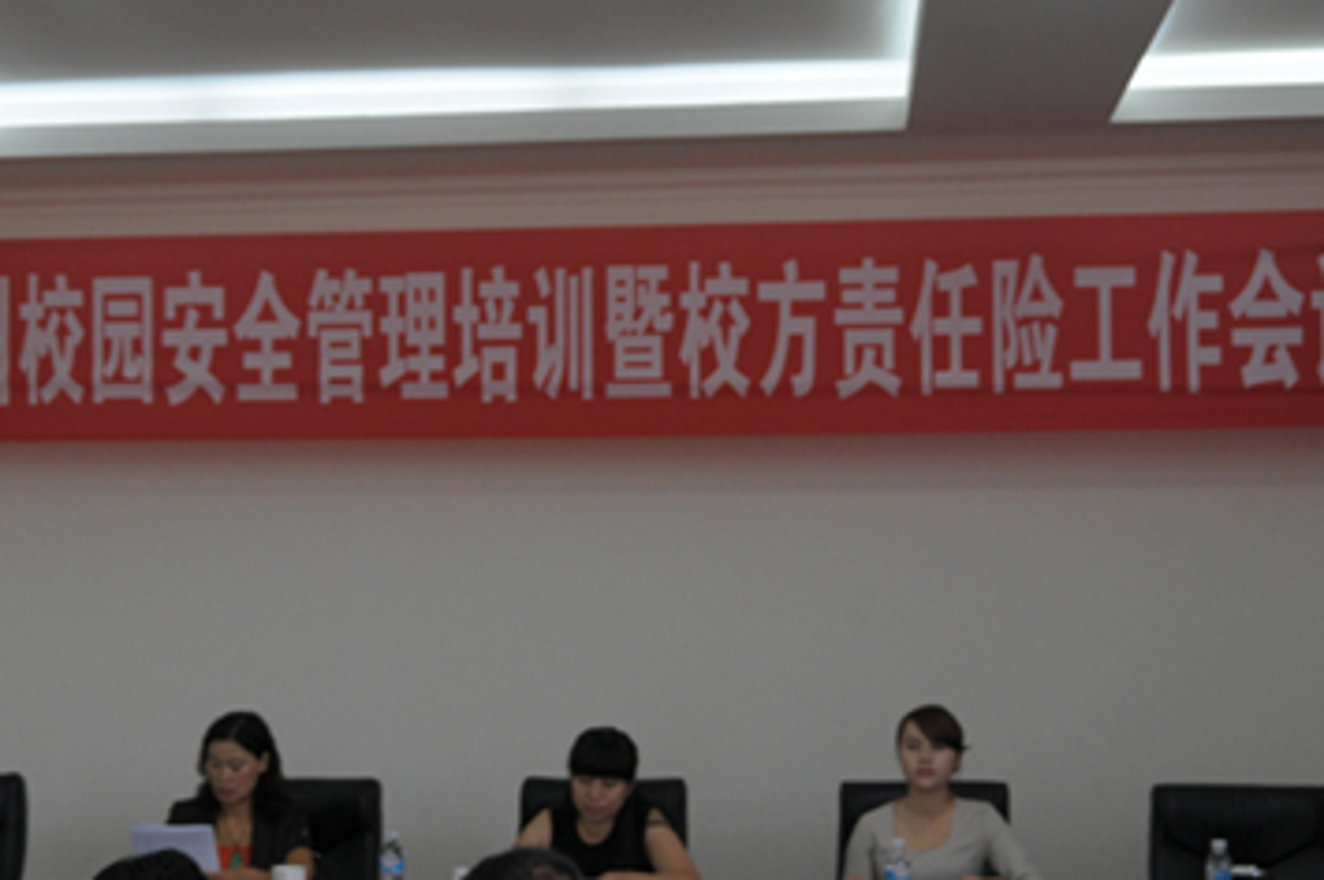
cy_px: 529
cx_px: 455
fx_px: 2425
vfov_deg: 20.5
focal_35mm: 66
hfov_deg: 30.3
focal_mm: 26
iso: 200
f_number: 3.8
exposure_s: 1/30
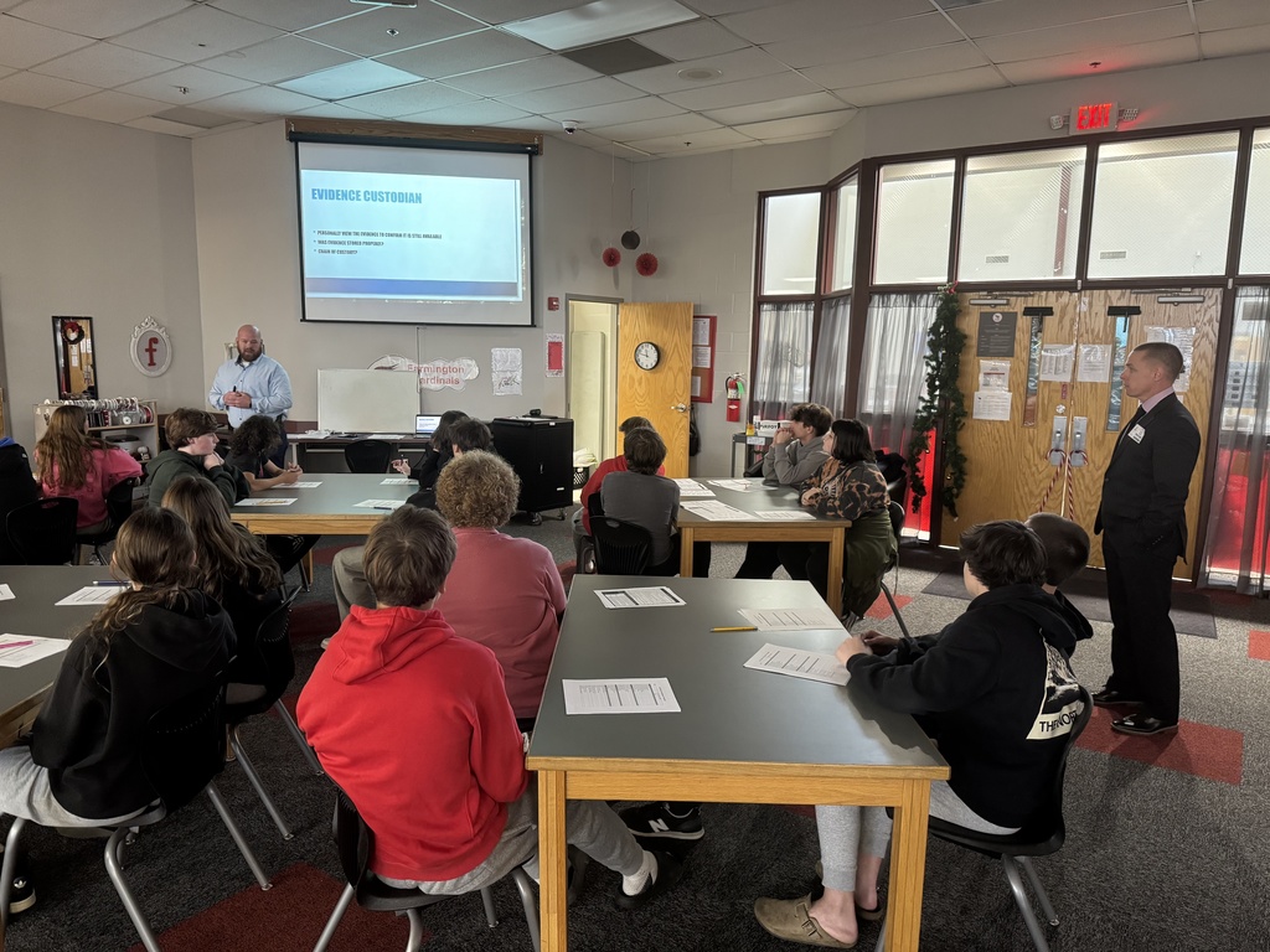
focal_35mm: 24
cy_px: 476
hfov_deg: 71.6
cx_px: 635
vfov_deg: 56.8
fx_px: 881
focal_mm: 6.76
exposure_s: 1/40
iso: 640
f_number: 1.78
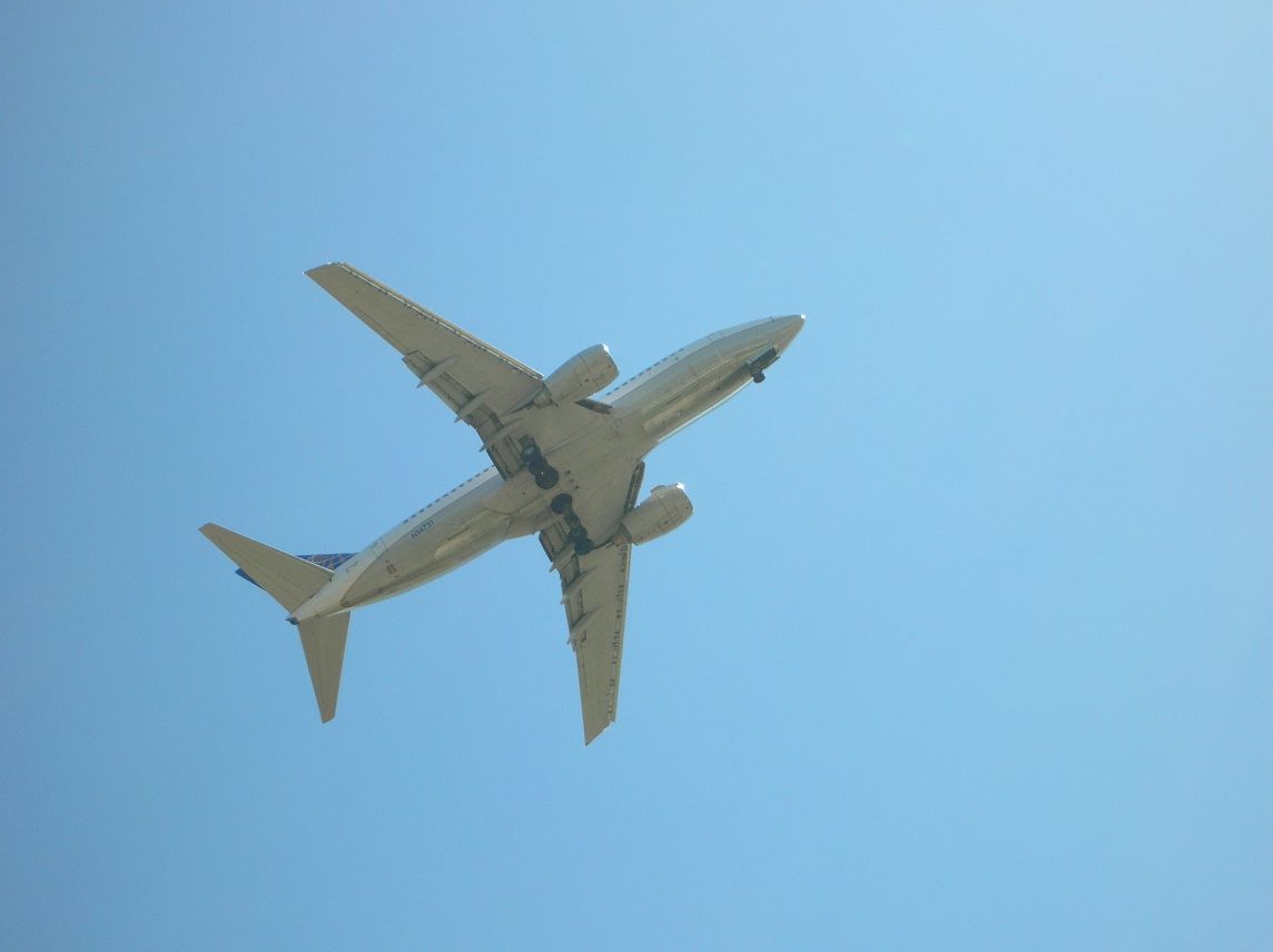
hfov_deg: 18.7
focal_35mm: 105
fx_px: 3858
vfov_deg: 14.1
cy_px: 476
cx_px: 636
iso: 50
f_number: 4.9
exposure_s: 1/313
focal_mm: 17.4
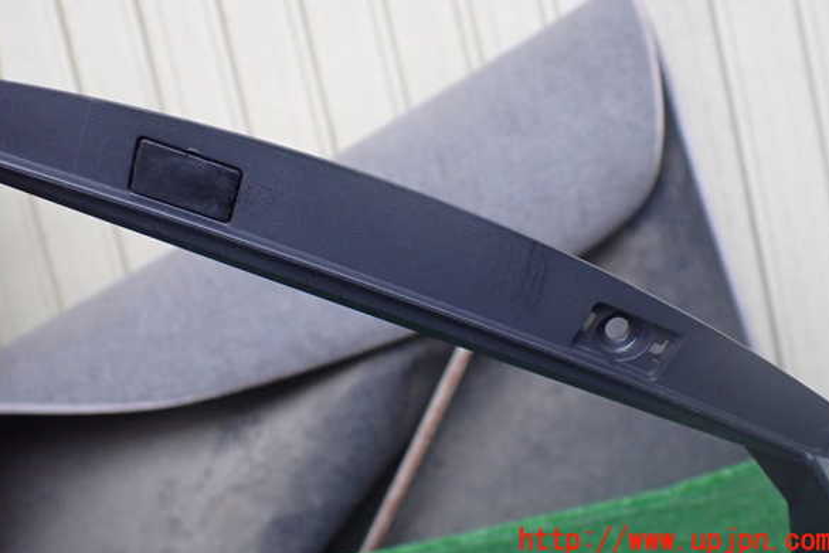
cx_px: 414
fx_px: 737
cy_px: 240
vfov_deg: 41.0
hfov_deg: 58.7
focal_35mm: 32
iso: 800
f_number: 2.3
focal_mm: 5.4
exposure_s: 1/125
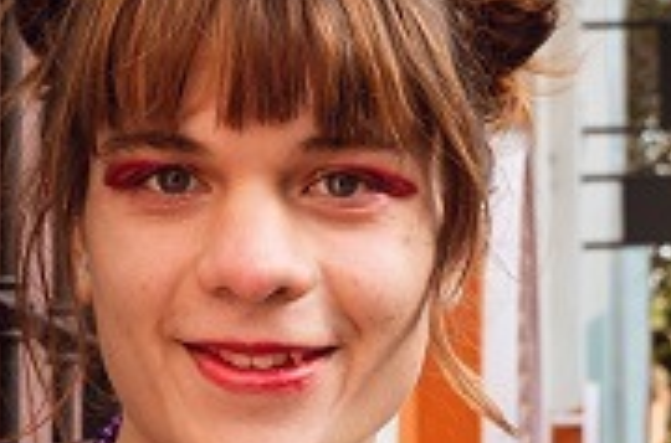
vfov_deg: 10.9
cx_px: 222
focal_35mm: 124
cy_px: 439
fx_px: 2305
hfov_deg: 16.5
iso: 400
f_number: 7.1
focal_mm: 34
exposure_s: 1/200
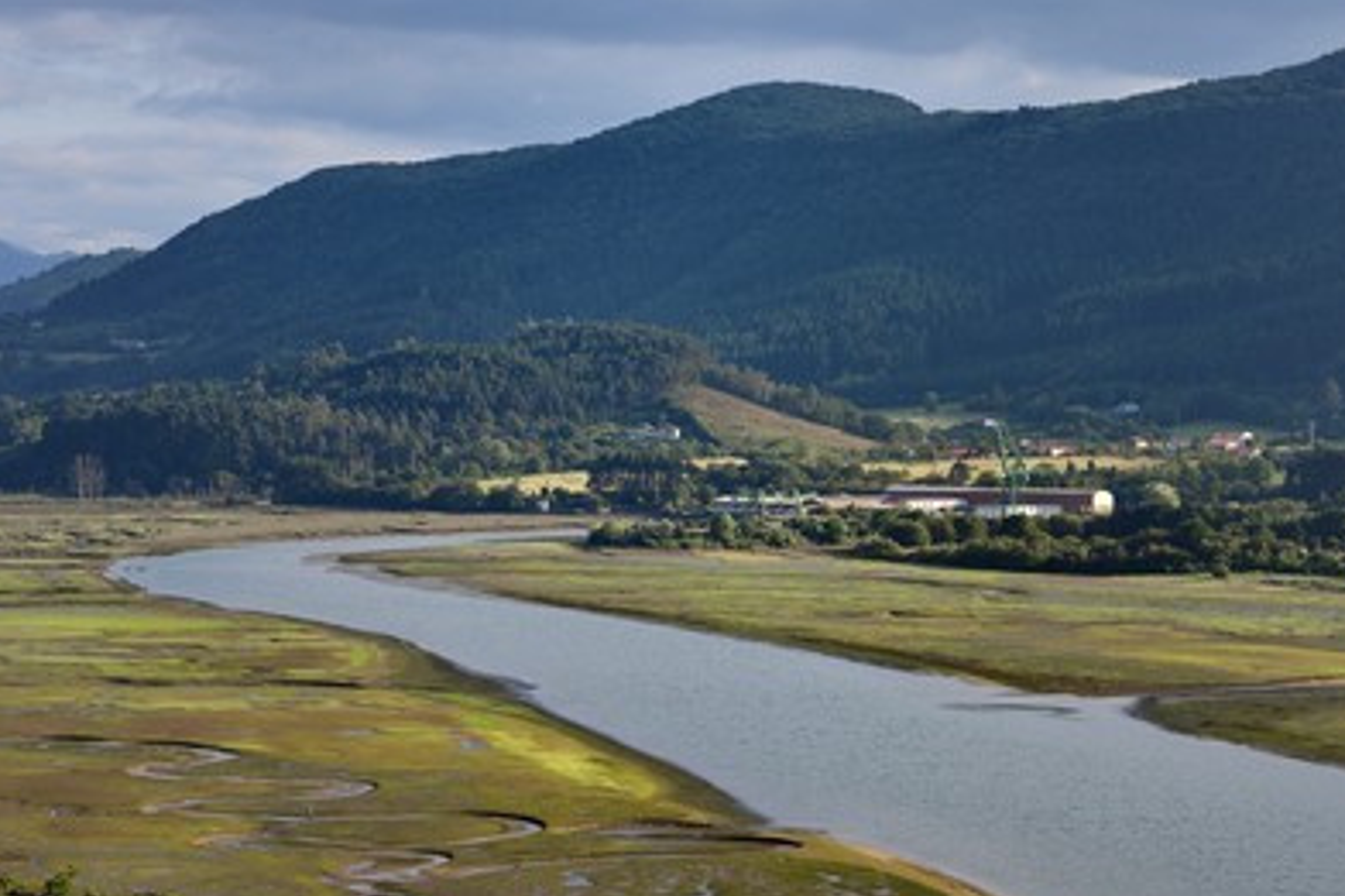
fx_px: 4481
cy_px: 460
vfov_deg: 11.4
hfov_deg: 17.1
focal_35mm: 120
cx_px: 686
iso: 400
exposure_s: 1/320
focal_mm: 112
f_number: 14
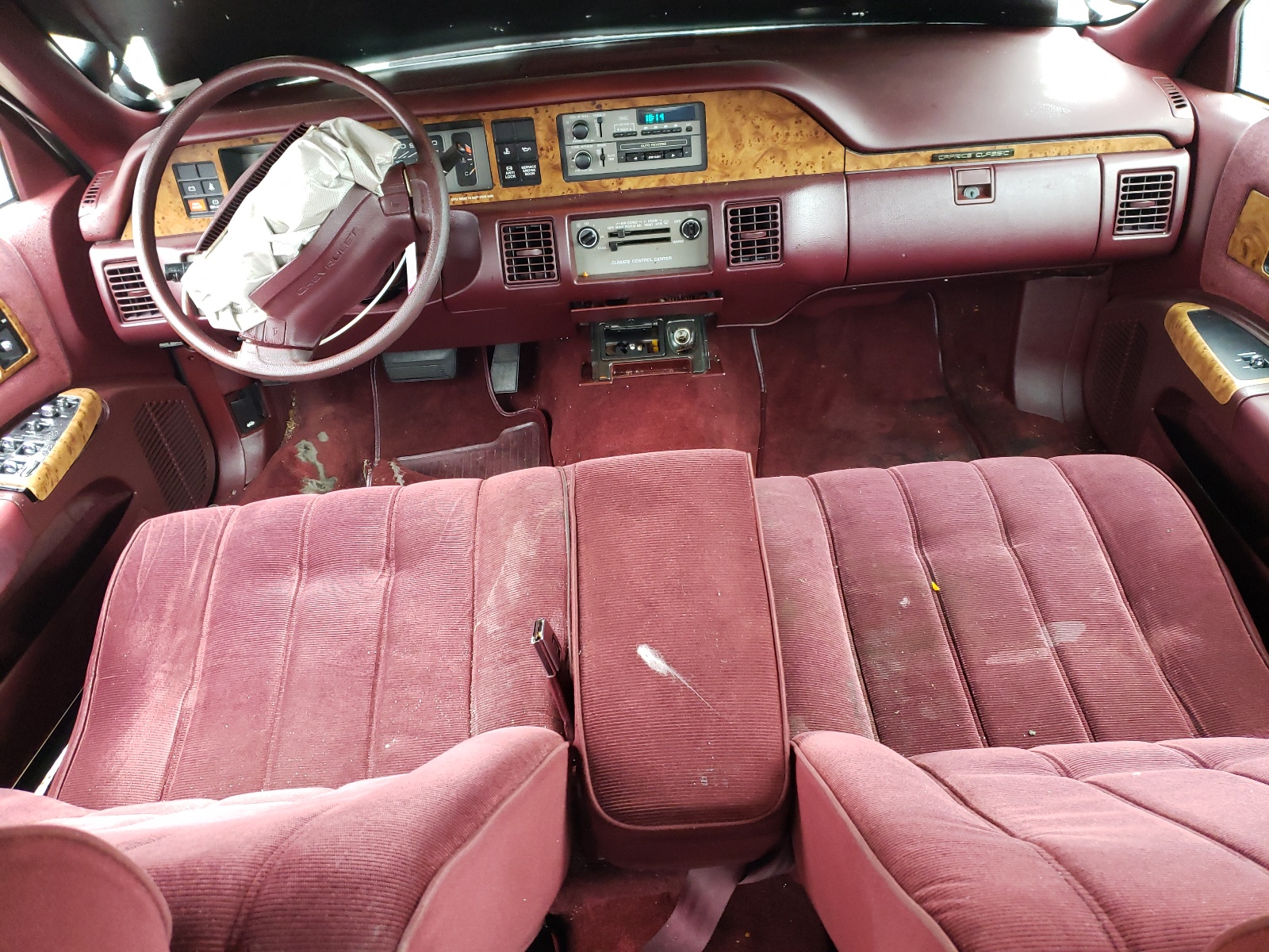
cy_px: 476
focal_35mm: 26
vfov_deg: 53.1
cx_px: 634
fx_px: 953
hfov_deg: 67.3
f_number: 1.5
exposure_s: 1/60.2
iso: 226
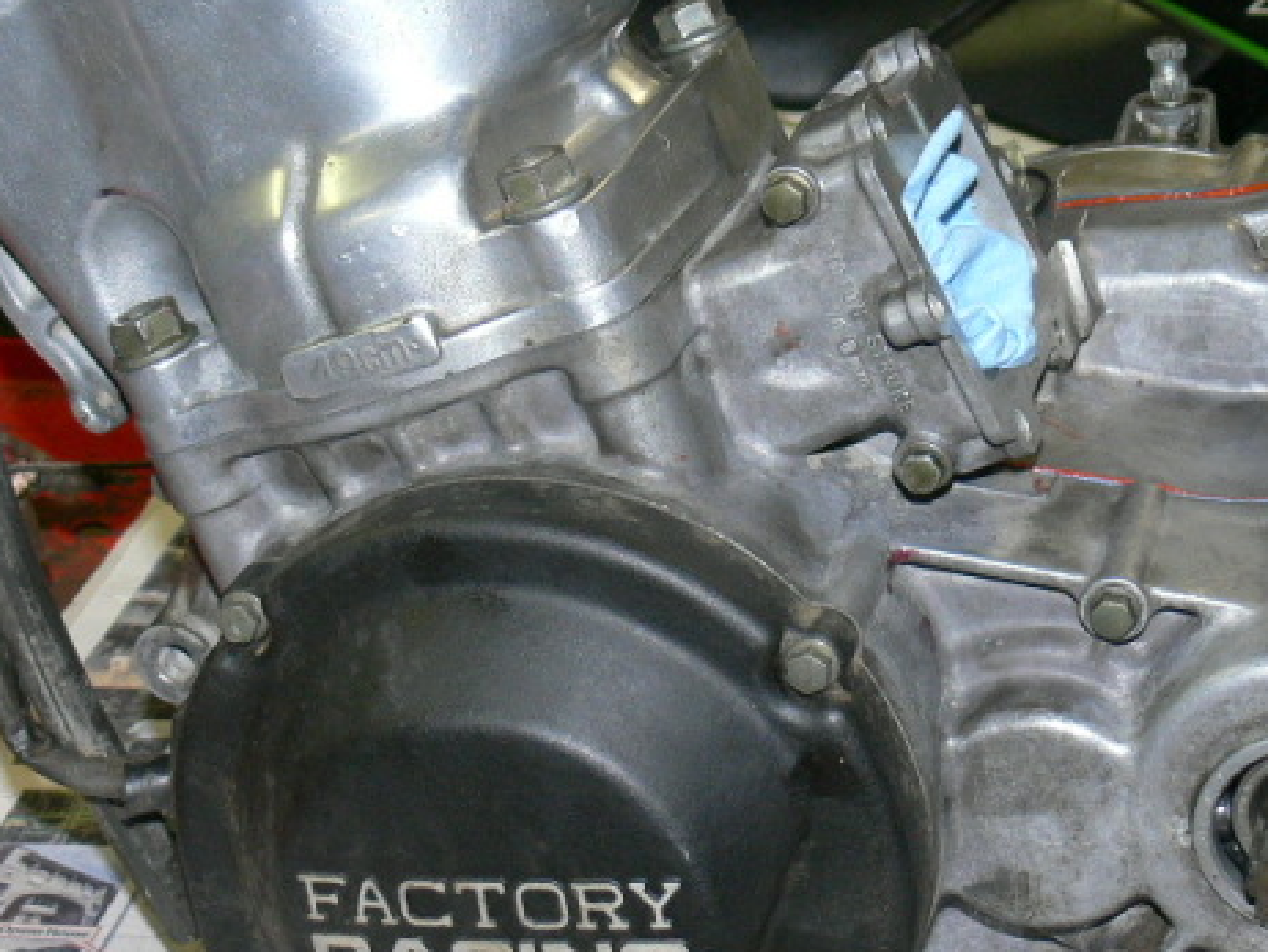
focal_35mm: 82
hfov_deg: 23.8
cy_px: 346
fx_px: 3005
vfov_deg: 18.0
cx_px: 744
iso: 100
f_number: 2.8
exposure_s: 1/40
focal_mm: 7.8
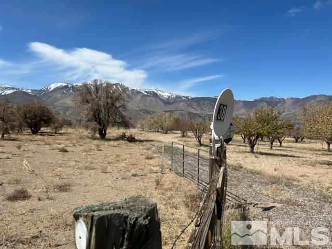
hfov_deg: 67.3
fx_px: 249
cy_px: 124
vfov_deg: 53.1
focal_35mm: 26
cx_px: 166
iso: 50
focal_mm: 5.7
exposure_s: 1/6993
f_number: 1.5
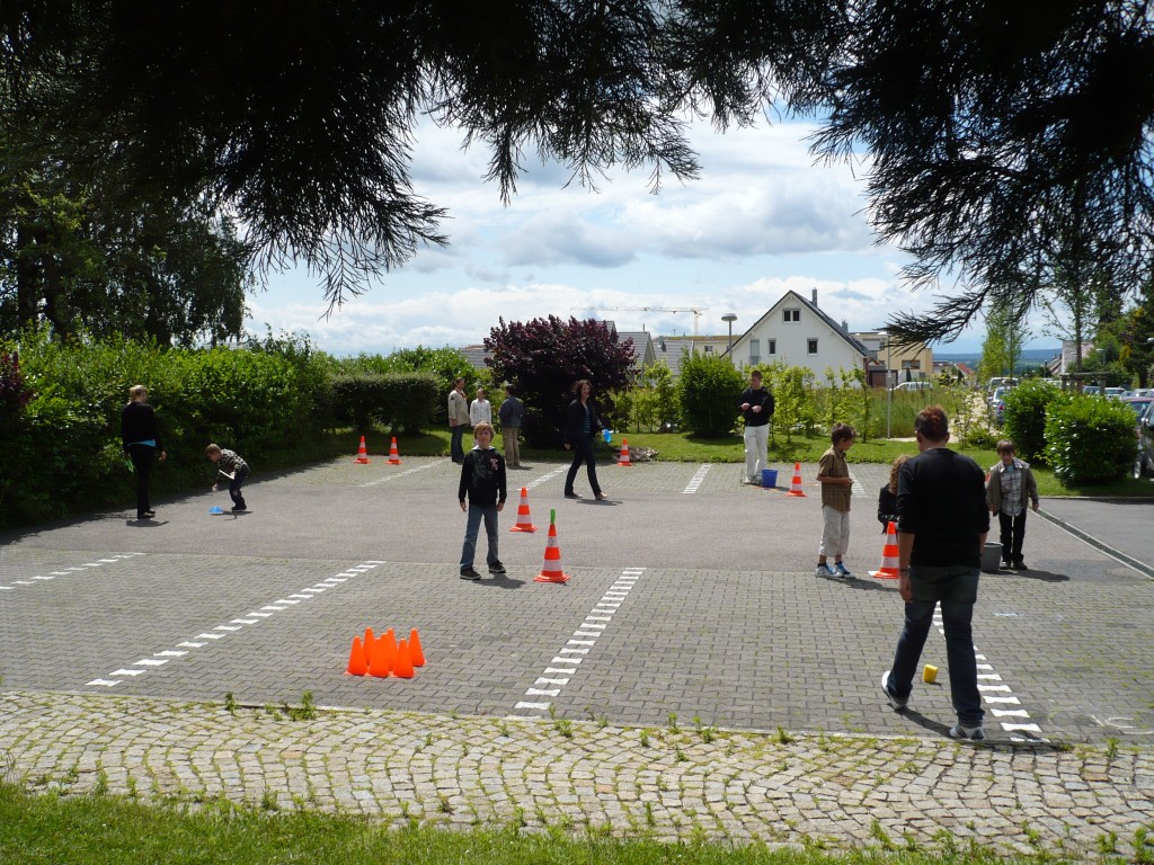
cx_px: 577
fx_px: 1167
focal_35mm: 35
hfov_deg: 52.6
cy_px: 432
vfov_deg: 40.7
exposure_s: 1/250
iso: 100
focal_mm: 5.8
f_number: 8
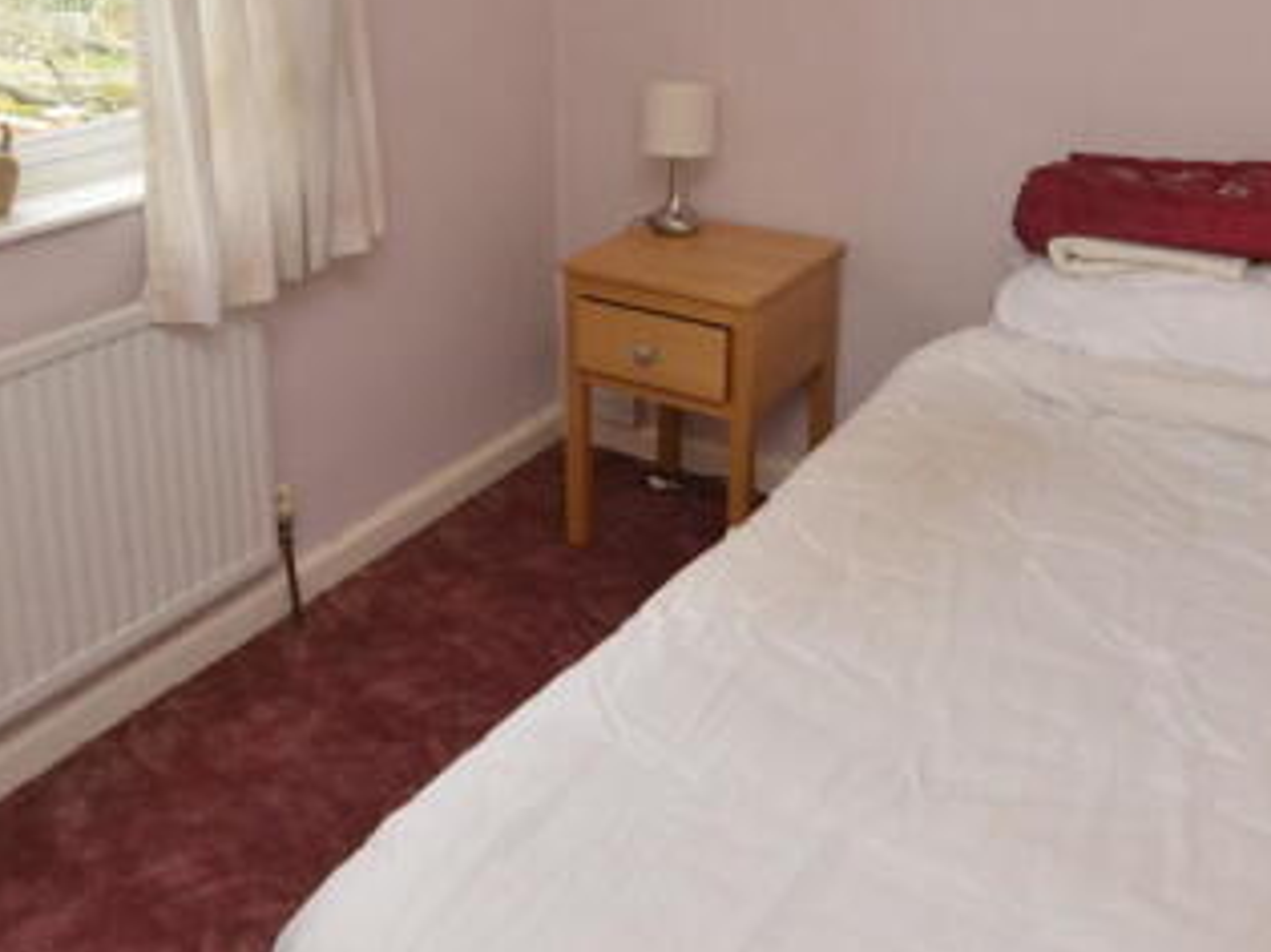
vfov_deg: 37.9
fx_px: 1321
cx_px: 569
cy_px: 165
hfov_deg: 51.3
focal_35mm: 36
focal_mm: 12
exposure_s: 1/80
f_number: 7.1
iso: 400
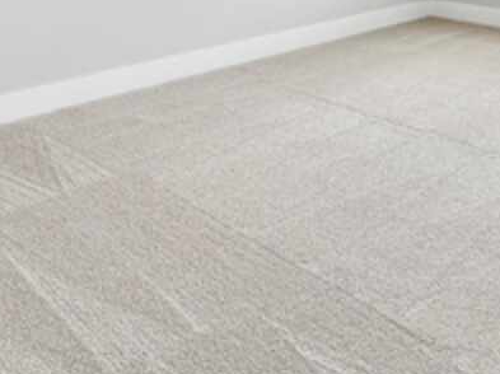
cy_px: -116
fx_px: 678
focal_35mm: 47
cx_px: 387
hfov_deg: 39.2
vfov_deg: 26.1
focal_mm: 10
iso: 100
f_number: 7.1
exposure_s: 1/50
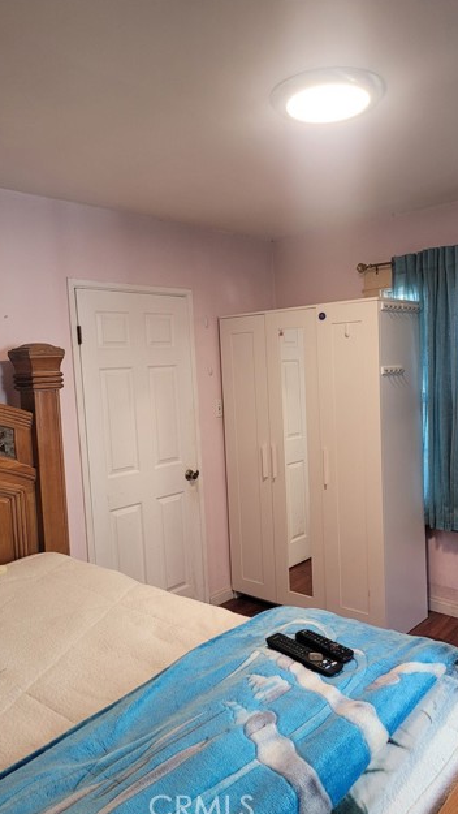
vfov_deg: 66.0
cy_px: 409
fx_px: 626
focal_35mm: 29
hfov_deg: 40.1
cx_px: 264
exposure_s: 1/60
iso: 160
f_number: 1.8
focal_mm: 5
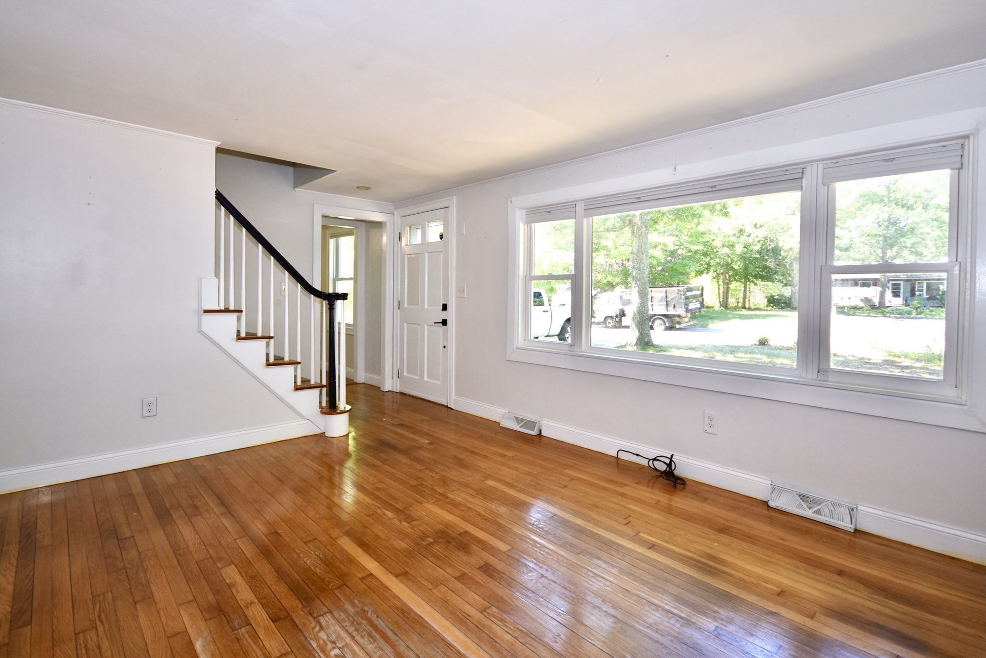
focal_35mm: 15
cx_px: 493
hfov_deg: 100.4
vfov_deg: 77.4
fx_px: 411
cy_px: 329
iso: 280
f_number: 4
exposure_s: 1/60
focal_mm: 10
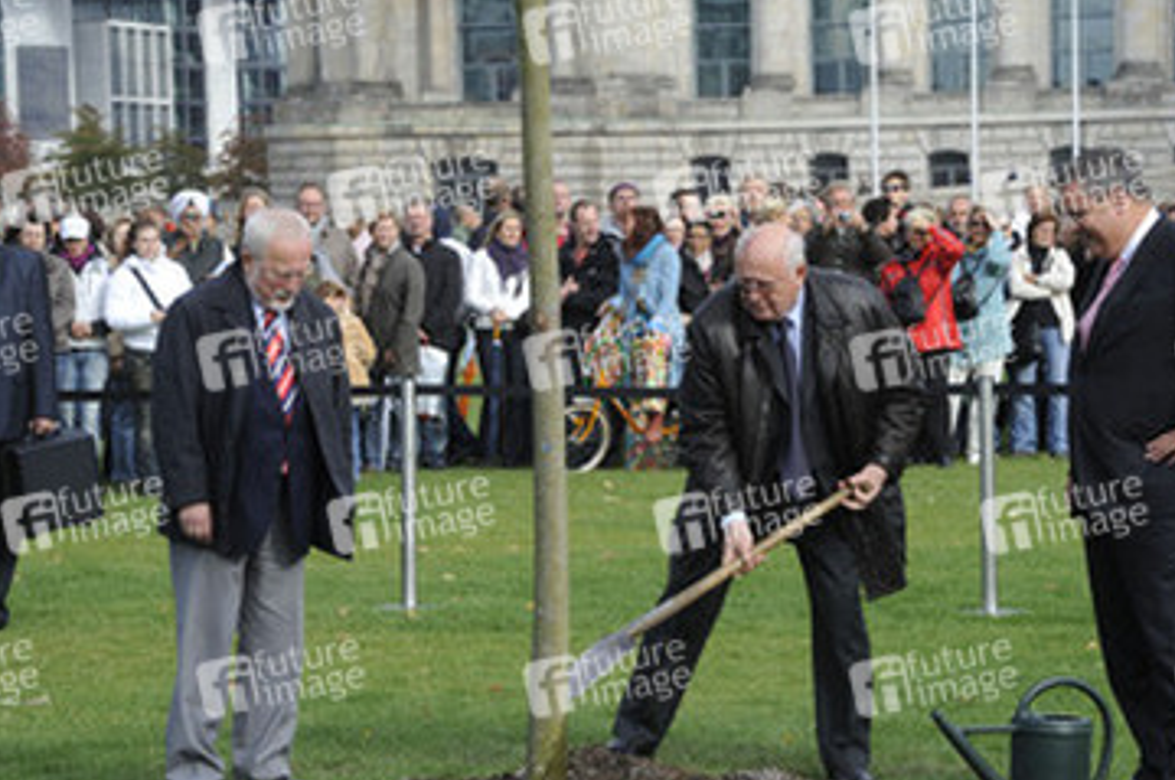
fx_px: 4987
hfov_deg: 13.4
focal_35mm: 153
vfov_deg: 8.9
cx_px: 651
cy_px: 434
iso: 400
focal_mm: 122
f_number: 13
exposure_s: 1/250
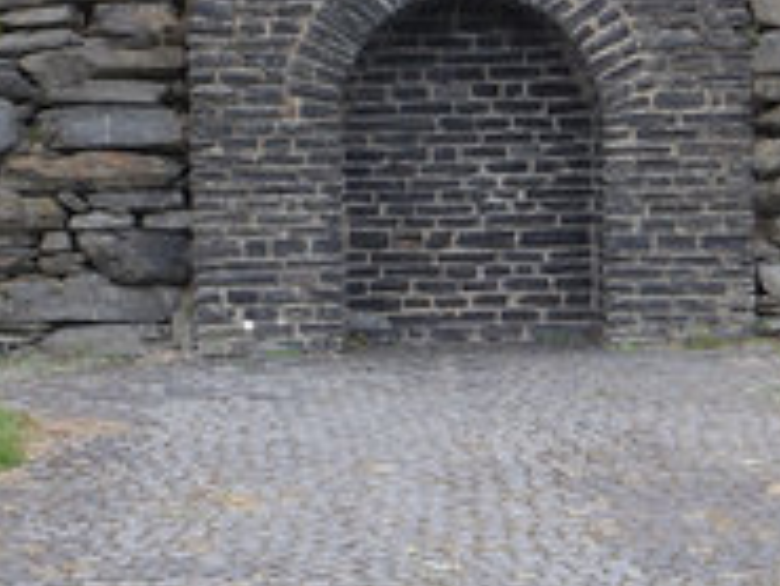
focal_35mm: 110
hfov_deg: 17.9
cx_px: 350
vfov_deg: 13.4
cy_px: 84
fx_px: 2480
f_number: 3.3
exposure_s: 1/239
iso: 100
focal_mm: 6.1
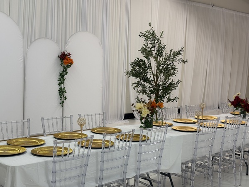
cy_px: 94
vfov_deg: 28.0
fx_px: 374
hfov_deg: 36.8
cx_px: 124
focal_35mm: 52
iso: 50
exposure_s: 1/60
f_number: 1.6
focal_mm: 5.96
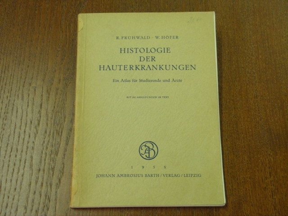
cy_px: 108
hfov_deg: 35.5
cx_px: 144
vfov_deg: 27.0
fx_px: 449
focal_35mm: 54
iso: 400
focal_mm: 9.7
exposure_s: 1/15
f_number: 4.1
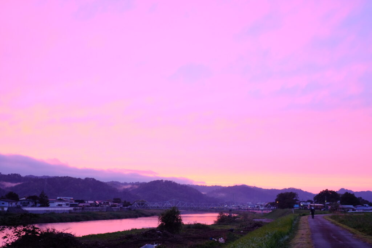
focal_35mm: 53
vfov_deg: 25.5
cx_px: 186
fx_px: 548
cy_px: 124
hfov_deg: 37.5
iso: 800
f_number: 8
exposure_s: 1/4.3
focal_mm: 35
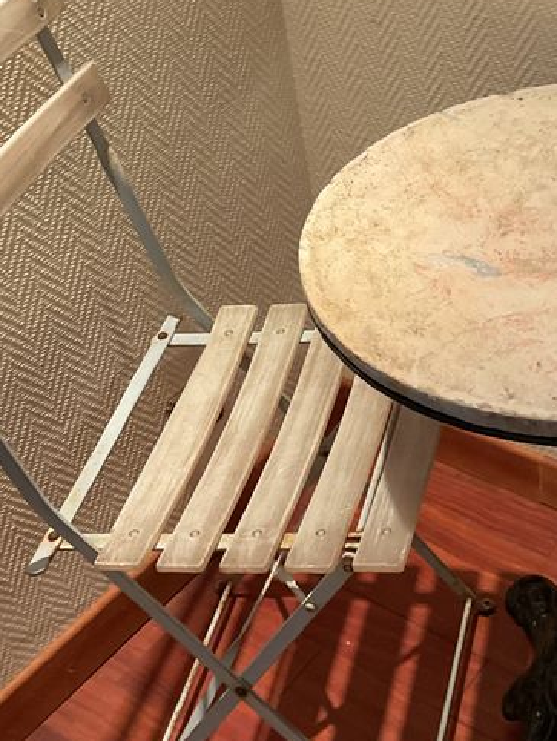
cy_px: 328
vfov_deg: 32.1
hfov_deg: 24.2
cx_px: 402
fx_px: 1286
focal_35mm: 60
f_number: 1.8
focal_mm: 3
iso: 160
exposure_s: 1/50
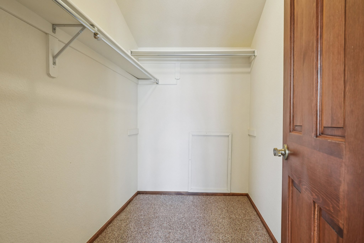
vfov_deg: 72.0
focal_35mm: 16
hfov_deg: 95.0
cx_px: 182
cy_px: 122
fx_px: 167
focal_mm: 11
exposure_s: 1/15
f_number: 8
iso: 800
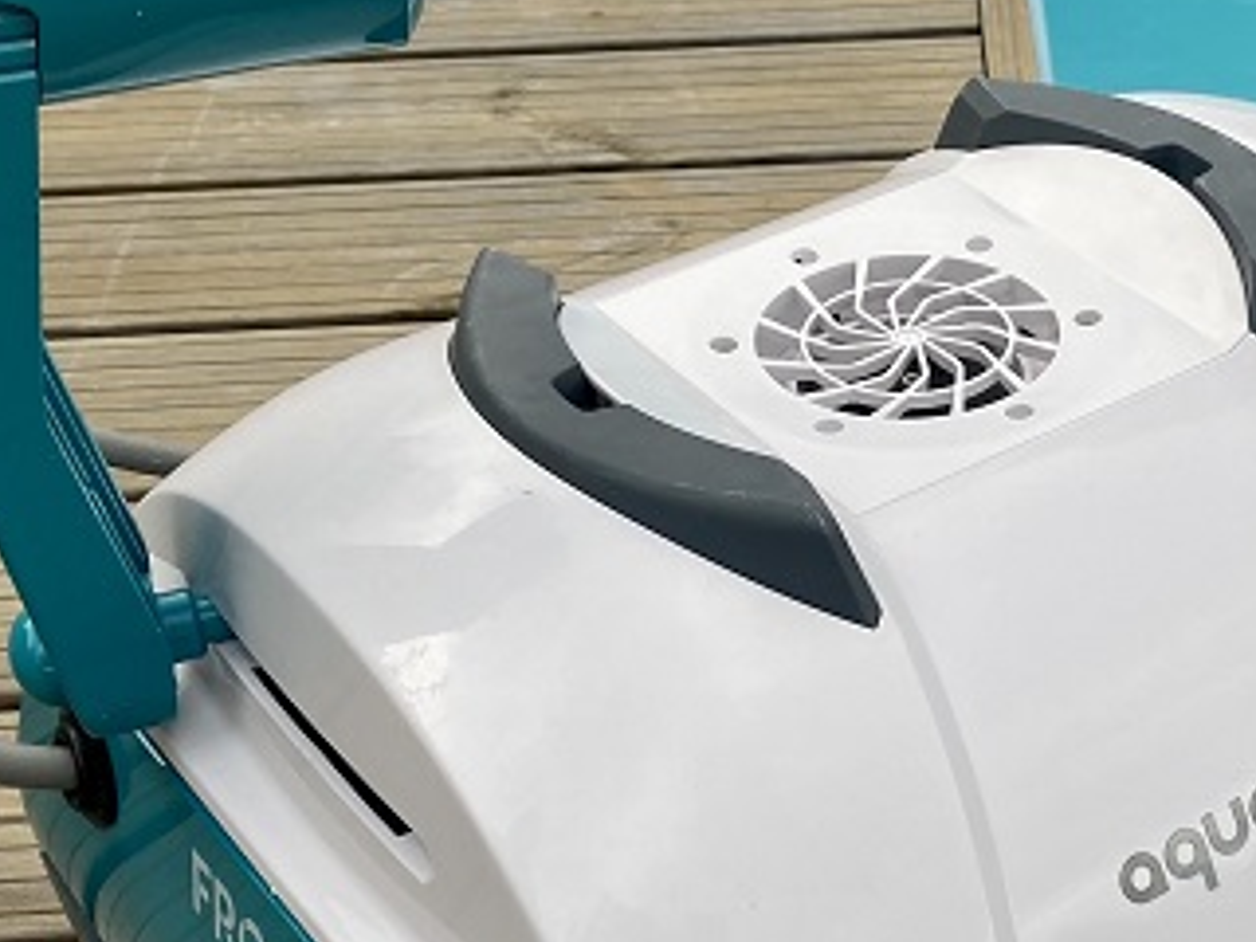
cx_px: 1107
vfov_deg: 20.9
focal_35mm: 70
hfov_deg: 26.9
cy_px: 679
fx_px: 2540
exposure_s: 1/257
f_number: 1.8
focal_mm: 3.99
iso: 20
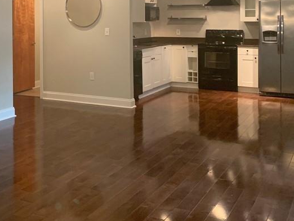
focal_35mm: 51
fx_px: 433
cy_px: 19
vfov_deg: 27.5
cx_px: 101
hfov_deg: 37.1
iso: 320
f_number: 1.8
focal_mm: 4.25
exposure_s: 1/60
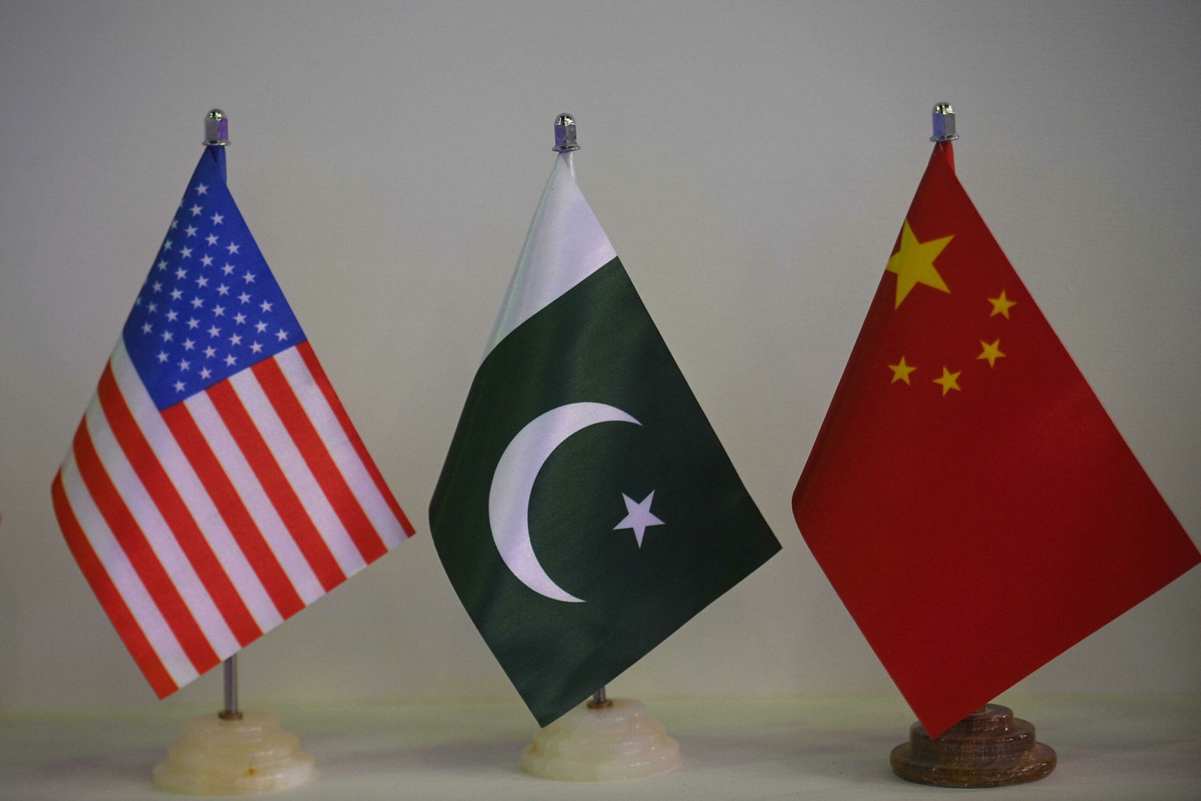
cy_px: 400
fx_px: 5004
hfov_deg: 13.7
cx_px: 600
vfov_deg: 9.1
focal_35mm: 150
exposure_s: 1/250
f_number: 2.8
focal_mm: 150
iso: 800
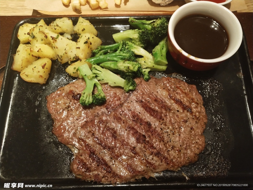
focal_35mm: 30
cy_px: 95
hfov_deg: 60.0
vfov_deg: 46.8
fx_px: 219
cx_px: 126
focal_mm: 3.95
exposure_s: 1/50
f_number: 1.8
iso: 256
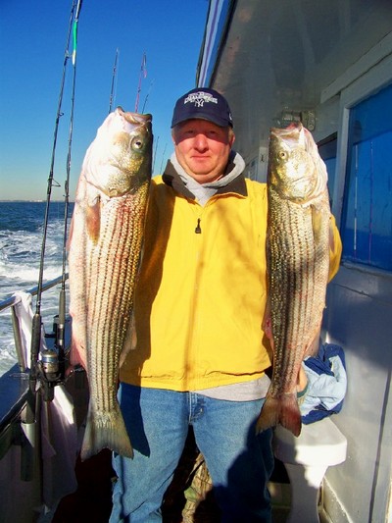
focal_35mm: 36
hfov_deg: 39.7
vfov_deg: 51.3
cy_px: 262
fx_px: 543
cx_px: 196
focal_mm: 5.85
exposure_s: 1/500
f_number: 4
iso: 64
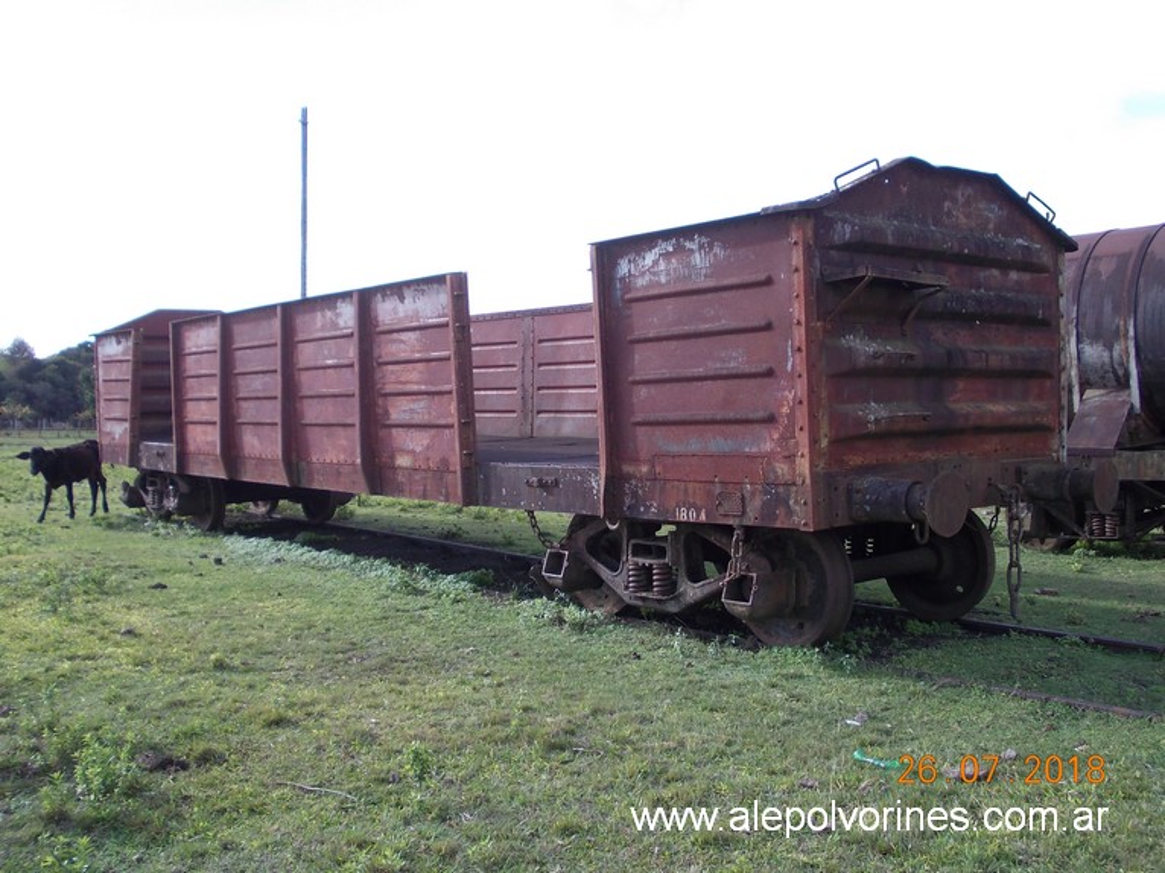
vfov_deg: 37.7
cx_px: 582
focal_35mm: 38
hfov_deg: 49.0
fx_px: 1278
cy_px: 436
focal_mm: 5.3
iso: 80
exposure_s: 1/400
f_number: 3.1
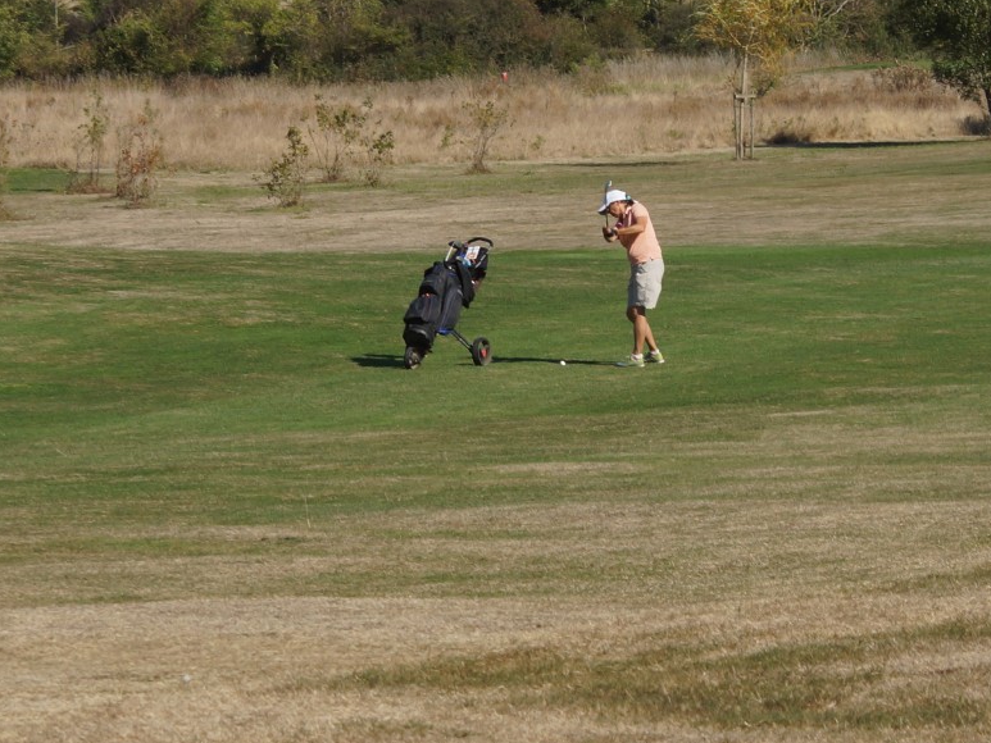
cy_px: 368
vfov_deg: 5.6
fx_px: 7645
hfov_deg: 7.4
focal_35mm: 267
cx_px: 528
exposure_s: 1/320
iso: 100
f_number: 9
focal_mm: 70
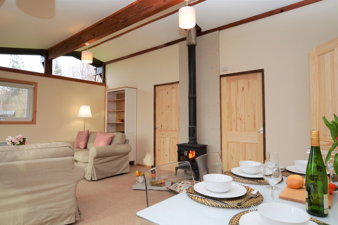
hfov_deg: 81.3
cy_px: 112
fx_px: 197
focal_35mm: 21
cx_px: 169
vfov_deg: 59.4
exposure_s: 1/100
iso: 400
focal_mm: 14
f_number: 5
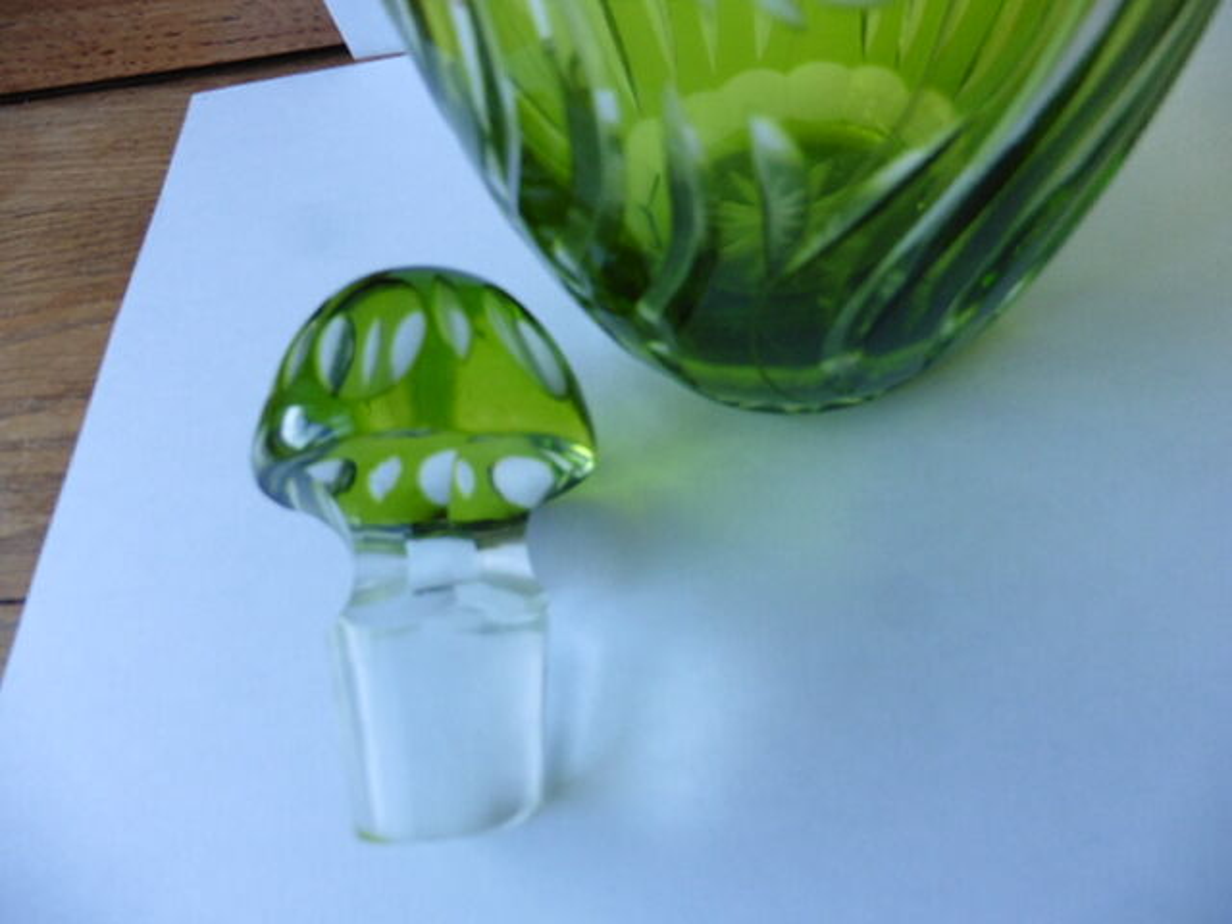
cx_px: 616
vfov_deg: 56.8
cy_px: 462
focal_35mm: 24
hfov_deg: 71.6
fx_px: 854
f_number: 3.3
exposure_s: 1/60
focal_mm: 4.3
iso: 250
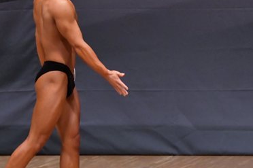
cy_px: 82
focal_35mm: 563
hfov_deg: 3.7
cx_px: 100
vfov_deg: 2.4
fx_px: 3951
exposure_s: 1/400
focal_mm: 180
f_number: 5.6
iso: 6400
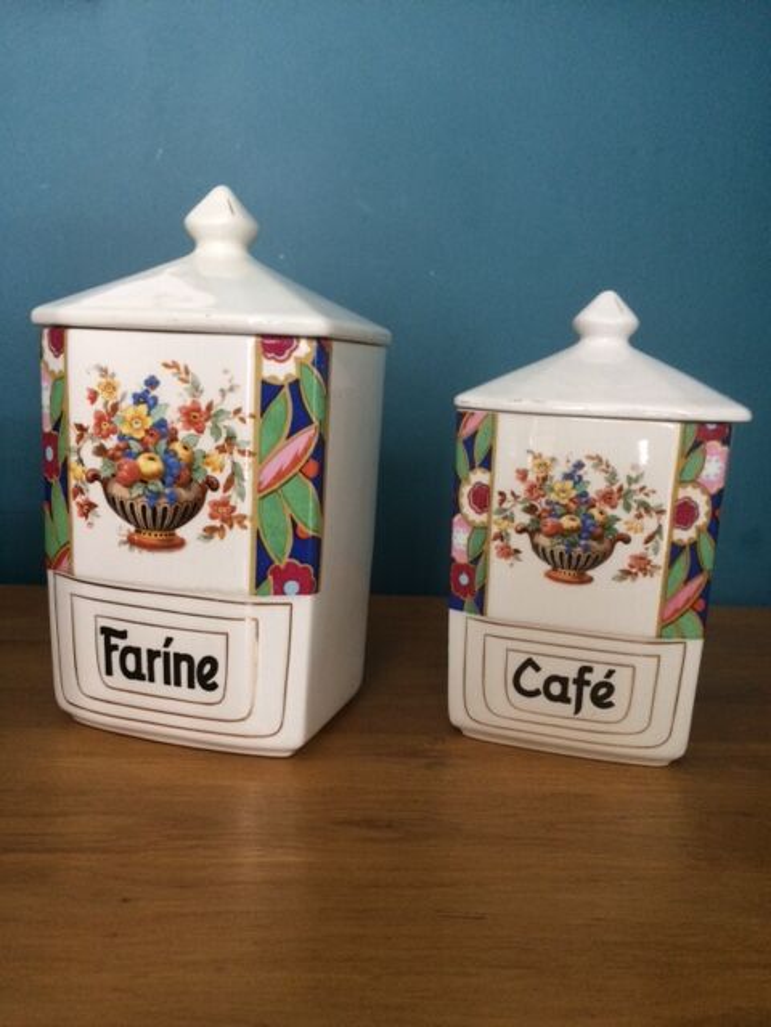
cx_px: 386
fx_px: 861
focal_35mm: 29
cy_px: 514
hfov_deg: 48.2
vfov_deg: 61.7
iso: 250
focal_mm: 4.15
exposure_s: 1/33
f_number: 2.2
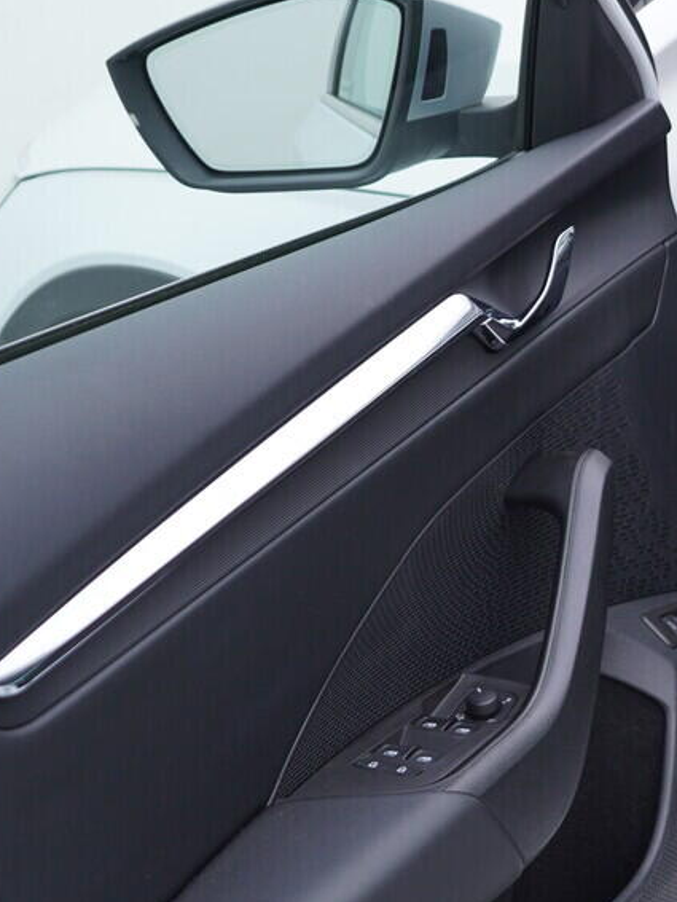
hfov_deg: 15.3
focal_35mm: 88
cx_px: 1072
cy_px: 336
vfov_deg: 22.2
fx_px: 2293
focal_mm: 24
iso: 125
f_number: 3.2
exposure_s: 1/50
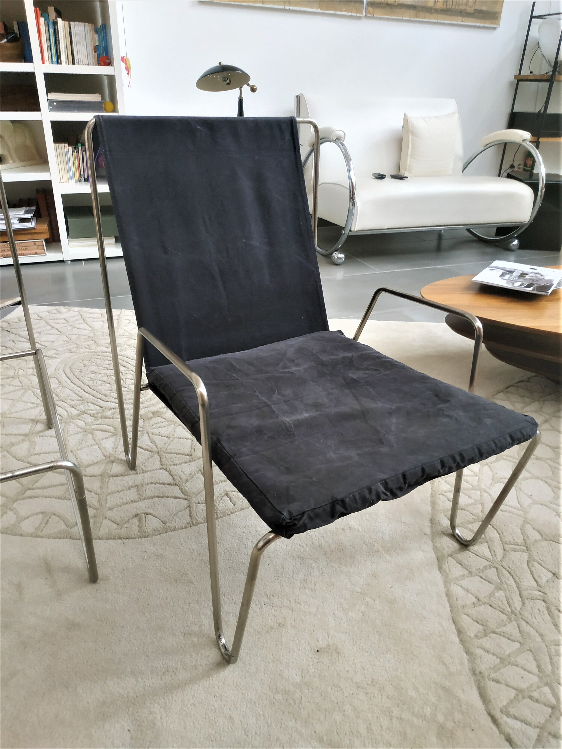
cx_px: 281
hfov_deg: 56.8
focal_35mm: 24
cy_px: 374
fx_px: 520
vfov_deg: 71.6
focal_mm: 3.94
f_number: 1.9
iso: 250
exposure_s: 1/25
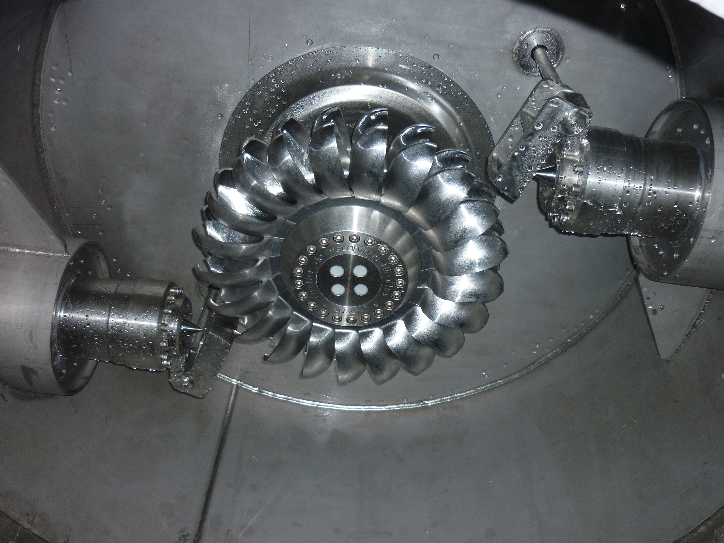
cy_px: 272
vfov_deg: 42.9
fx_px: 690
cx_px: 362
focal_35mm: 33
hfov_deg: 55.4
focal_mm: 5.5
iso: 100
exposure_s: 1/125
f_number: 2.8
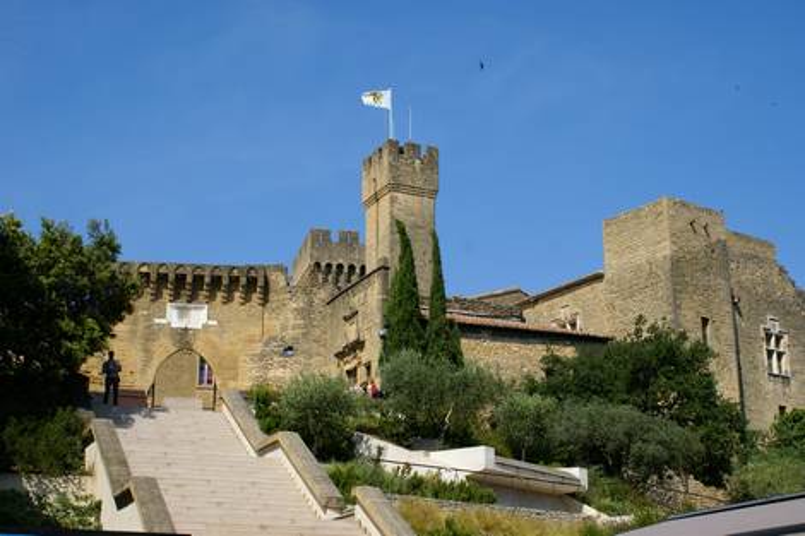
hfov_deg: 37.9
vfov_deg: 25.7
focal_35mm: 52
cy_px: 268
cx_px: 402
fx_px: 1173
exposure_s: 1/250
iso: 100
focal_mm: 35
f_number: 9
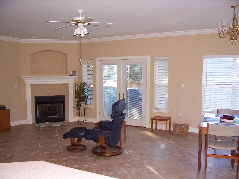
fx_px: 235
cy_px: 90
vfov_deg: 41.8
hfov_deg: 54.0
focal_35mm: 34
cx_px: 120
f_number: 2.7
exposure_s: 1/60
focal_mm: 5.6
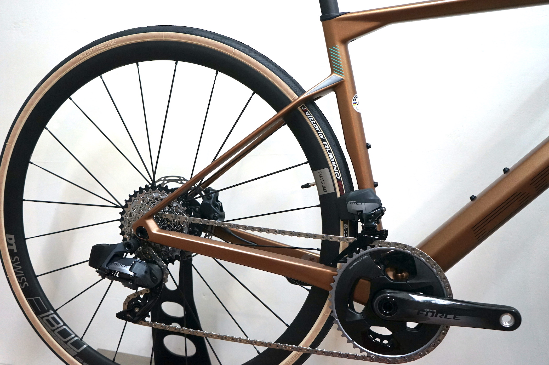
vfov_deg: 34.1
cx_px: 274
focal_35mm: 39
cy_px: 182
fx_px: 594
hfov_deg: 49.6
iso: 2500
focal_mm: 39
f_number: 4.5
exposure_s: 1/160
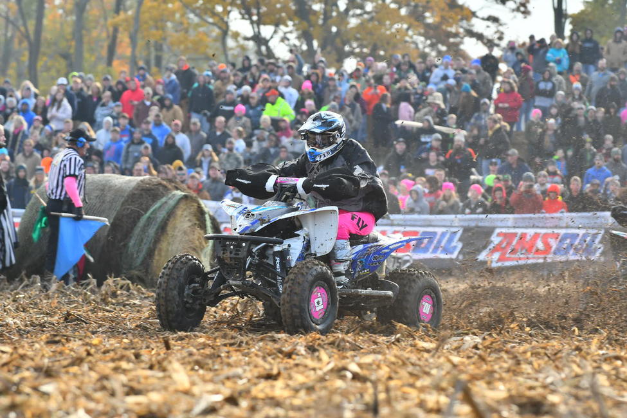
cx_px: 314
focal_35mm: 232
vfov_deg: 5.9
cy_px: 209
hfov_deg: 8.9
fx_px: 4049
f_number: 5
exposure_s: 1/1000
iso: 400
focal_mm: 155
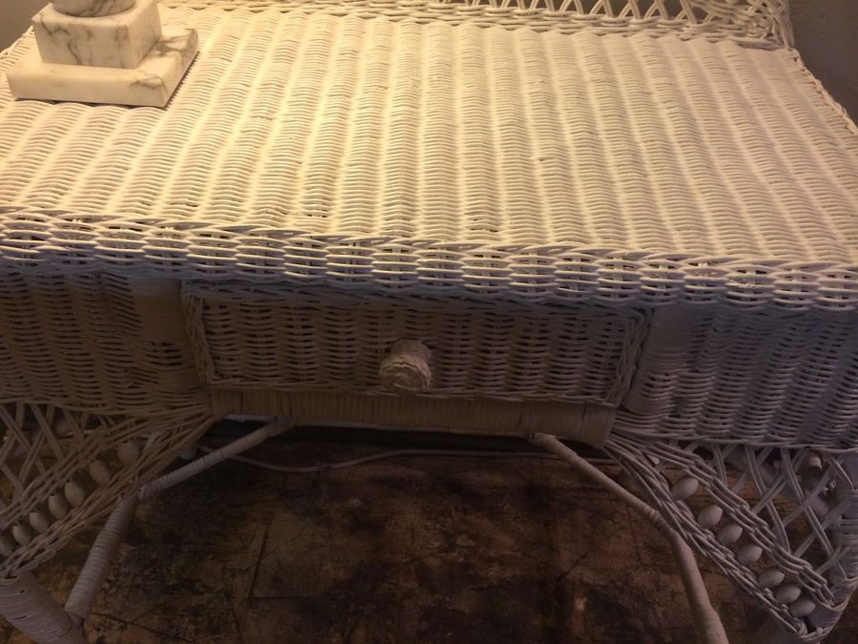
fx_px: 744
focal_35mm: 30
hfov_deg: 60.0
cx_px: 429
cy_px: 322
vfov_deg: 46.8
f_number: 2.2
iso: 64
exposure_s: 1/30
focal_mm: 4.12
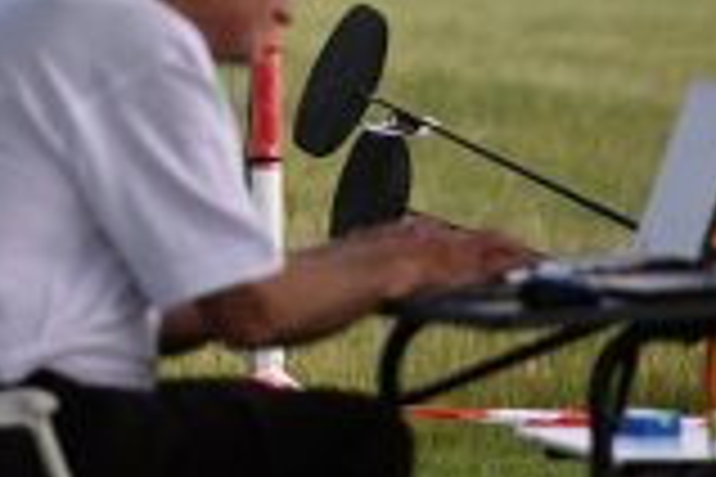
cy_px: -266
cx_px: -52
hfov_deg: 1.6
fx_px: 24859
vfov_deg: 1.1
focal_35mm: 1250
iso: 640
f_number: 6.3
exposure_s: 1/1250
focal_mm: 400
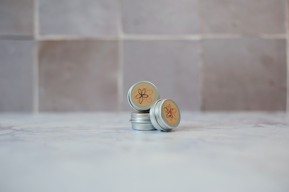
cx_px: 144
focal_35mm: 50
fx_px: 401
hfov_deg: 39.6
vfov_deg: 27.0
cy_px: 96
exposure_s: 1/250
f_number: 2.5
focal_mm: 50
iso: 500
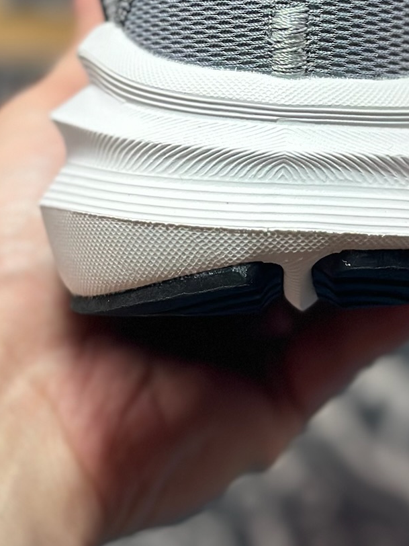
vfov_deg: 15.9
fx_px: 1906
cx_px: 293
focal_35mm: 121
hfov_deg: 12.2
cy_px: -26
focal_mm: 6.86
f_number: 1.78
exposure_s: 1/337
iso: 80
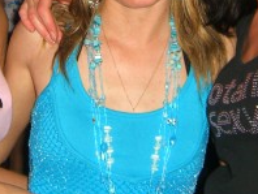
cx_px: 124
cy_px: -36
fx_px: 858
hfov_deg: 17.1
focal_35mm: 115
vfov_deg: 12.6
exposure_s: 1/60
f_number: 2.8
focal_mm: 7.9
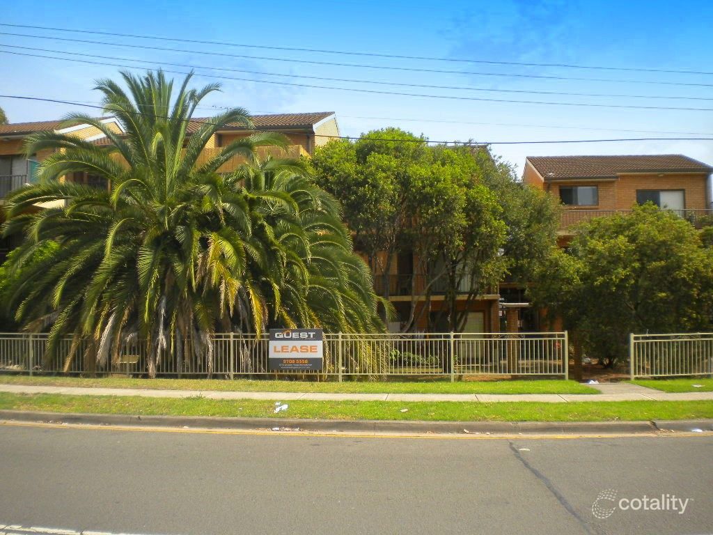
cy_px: 268
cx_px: 356
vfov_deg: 40.7
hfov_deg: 52.6
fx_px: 721
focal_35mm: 35
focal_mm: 6.3
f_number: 4.6
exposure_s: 1/813
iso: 113
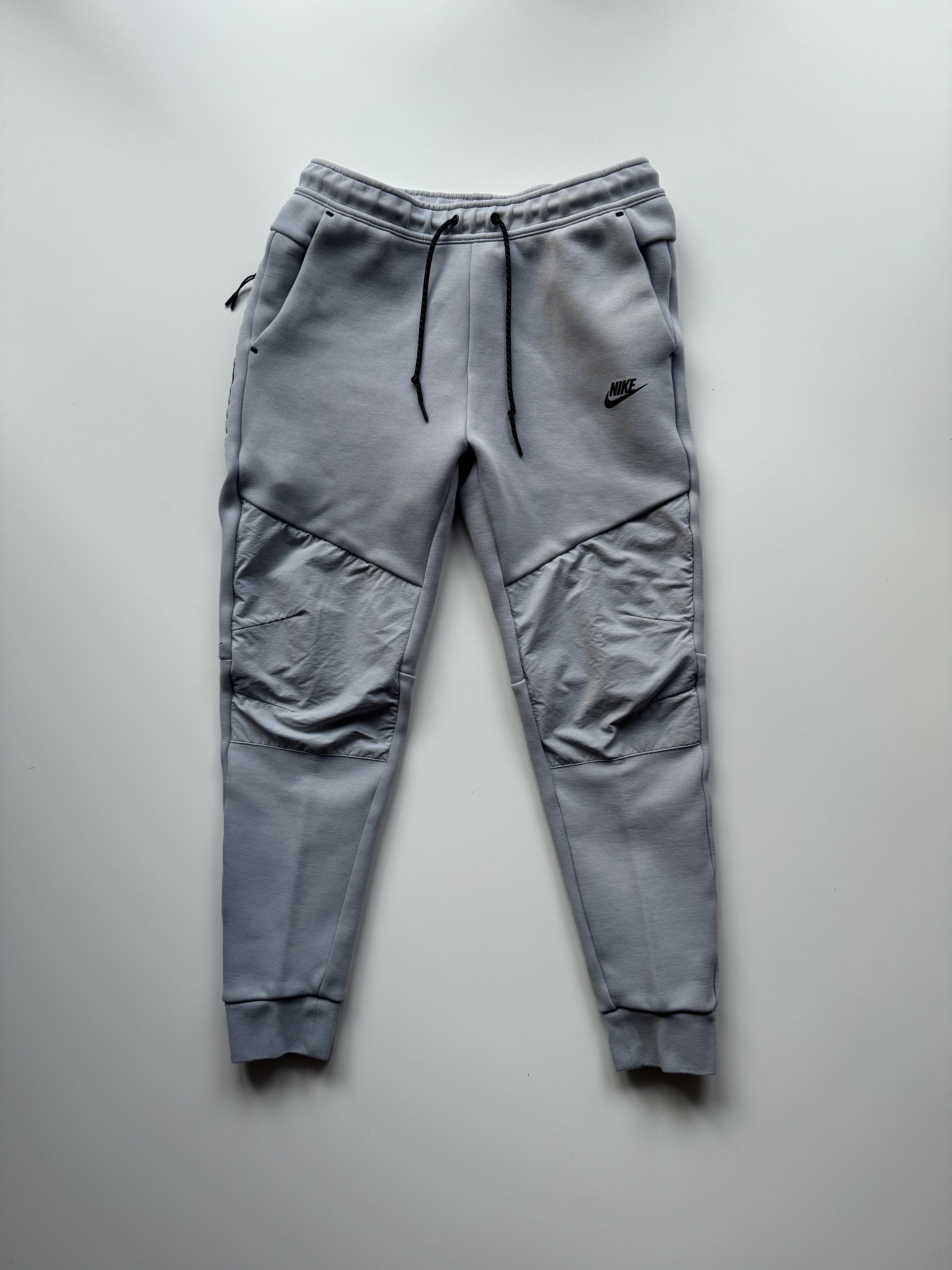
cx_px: 476
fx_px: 880
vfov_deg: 71.6
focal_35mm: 24
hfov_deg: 56.8
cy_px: 635
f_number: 1.78
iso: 200
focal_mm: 6.76
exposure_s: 1/121
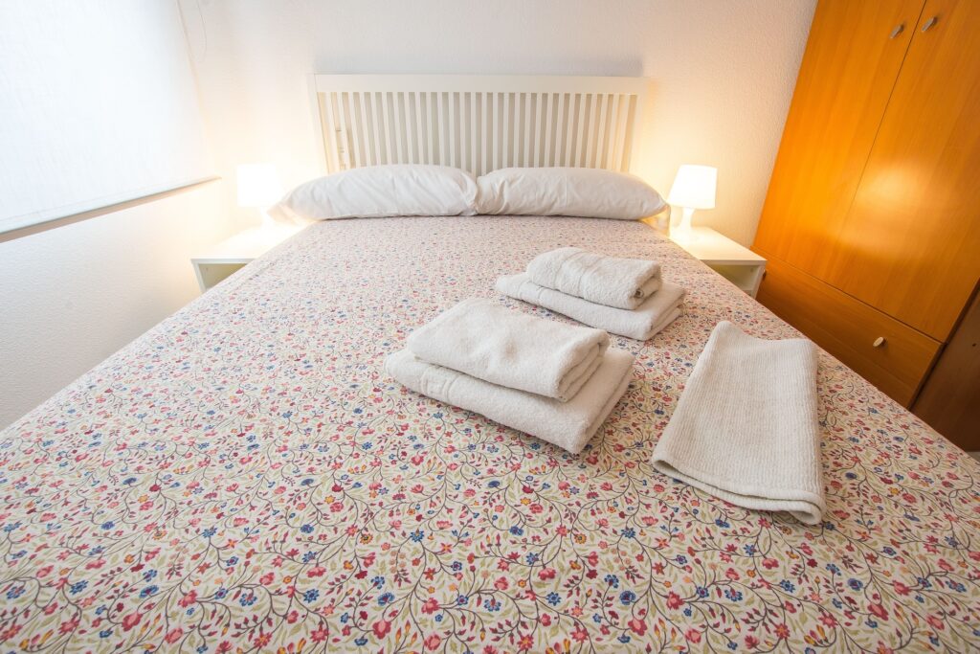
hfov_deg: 61.9
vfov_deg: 43.6
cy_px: 327
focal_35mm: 30
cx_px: 490
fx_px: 817
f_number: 11
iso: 200
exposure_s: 1/4
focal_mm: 20
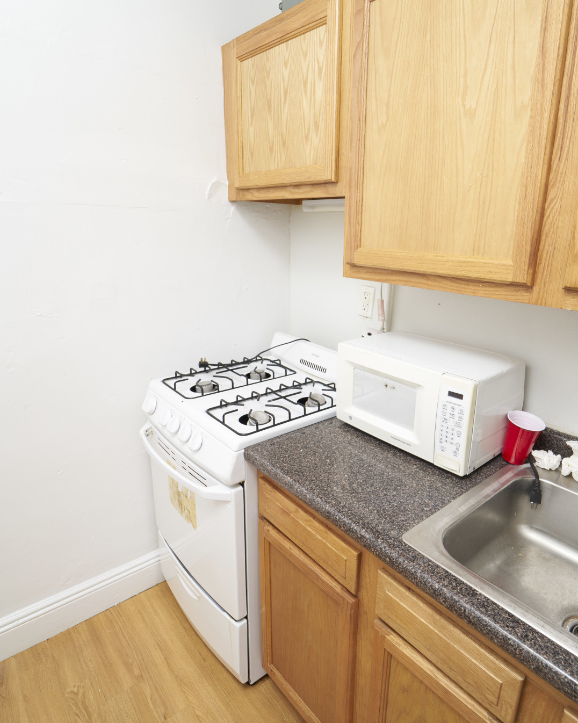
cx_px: 348
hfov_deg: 67.4
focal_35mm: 20
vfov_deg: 80.4
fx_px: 428
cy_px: 358
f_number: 7.1
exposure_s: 1/20
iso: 250
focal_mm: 14
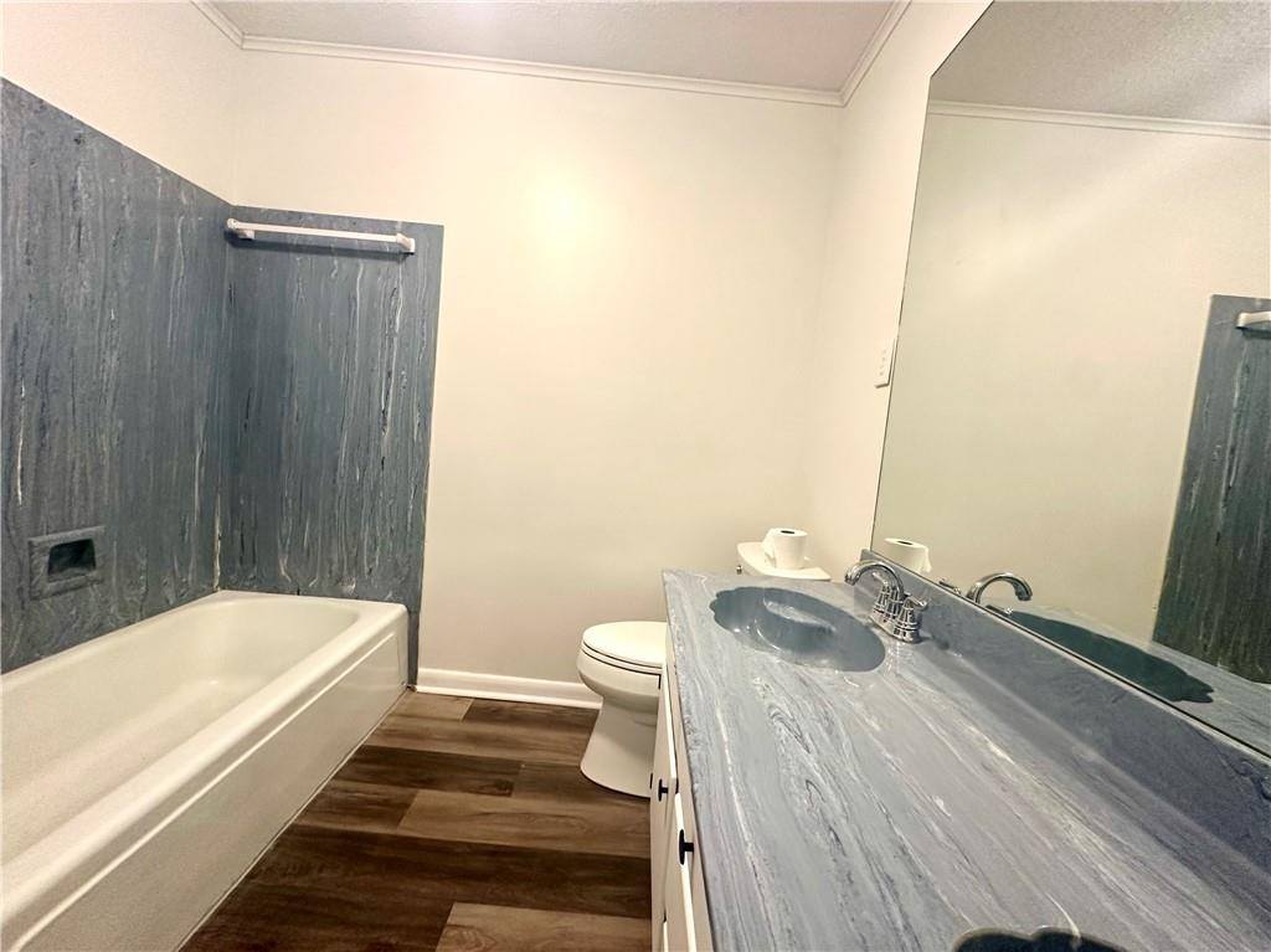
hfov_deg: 102.1
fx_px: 514
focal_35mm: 14
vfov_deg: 85.6
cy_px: 476
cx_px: 636
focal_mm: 2.22
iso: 200
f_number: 2.2
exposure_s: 1/60
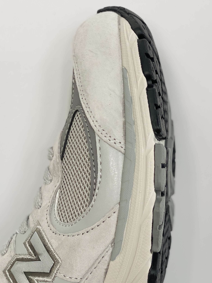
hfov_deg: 17.4
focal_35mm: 85
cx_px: 110
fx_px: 694
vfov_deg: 23.0
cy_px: 164
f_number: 2
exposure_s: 1/100
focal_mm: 6
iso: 50
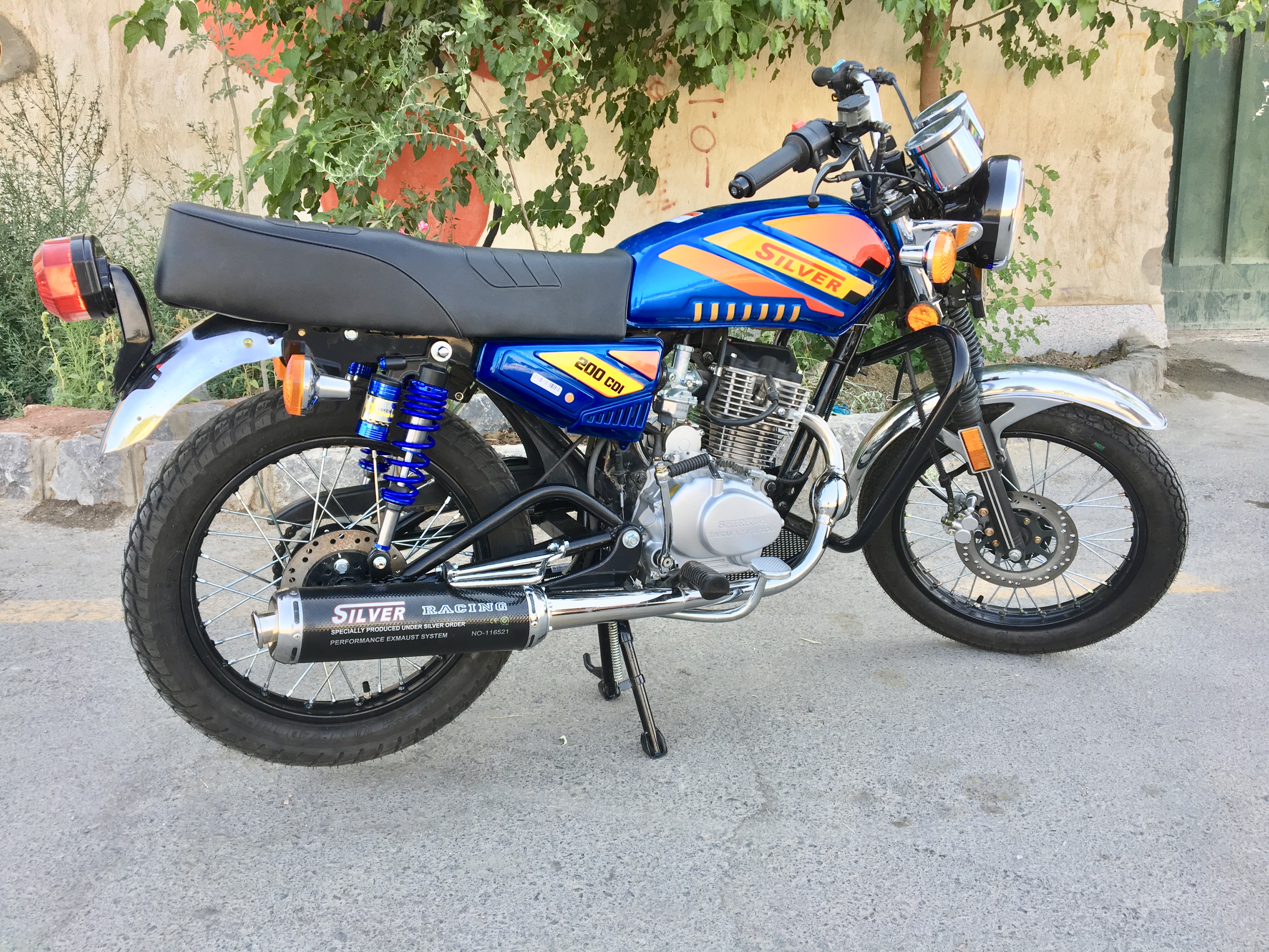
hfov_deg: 61.7
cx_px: 634
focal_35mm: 29
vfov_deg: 48.2
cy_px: 476
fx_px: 1063
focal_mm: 4.15
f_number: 2.2
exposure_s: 1/122
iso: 25
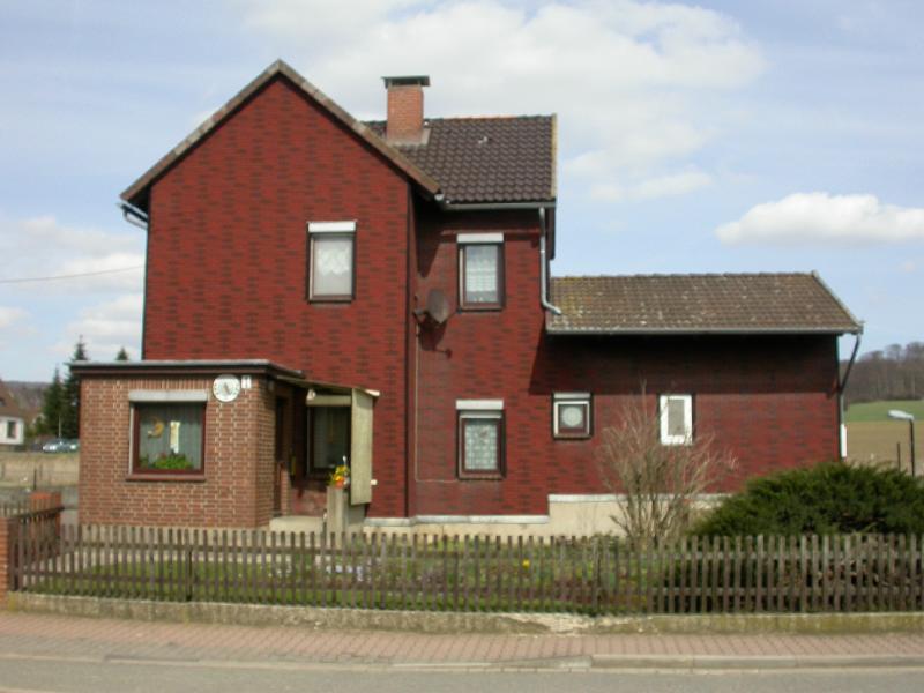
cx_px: 462
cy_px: 346
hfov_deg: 49.0
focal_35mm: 38
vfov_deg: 37.7
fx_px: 1014
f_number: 5.3
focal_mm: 7.85
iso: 100
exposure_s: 1/600
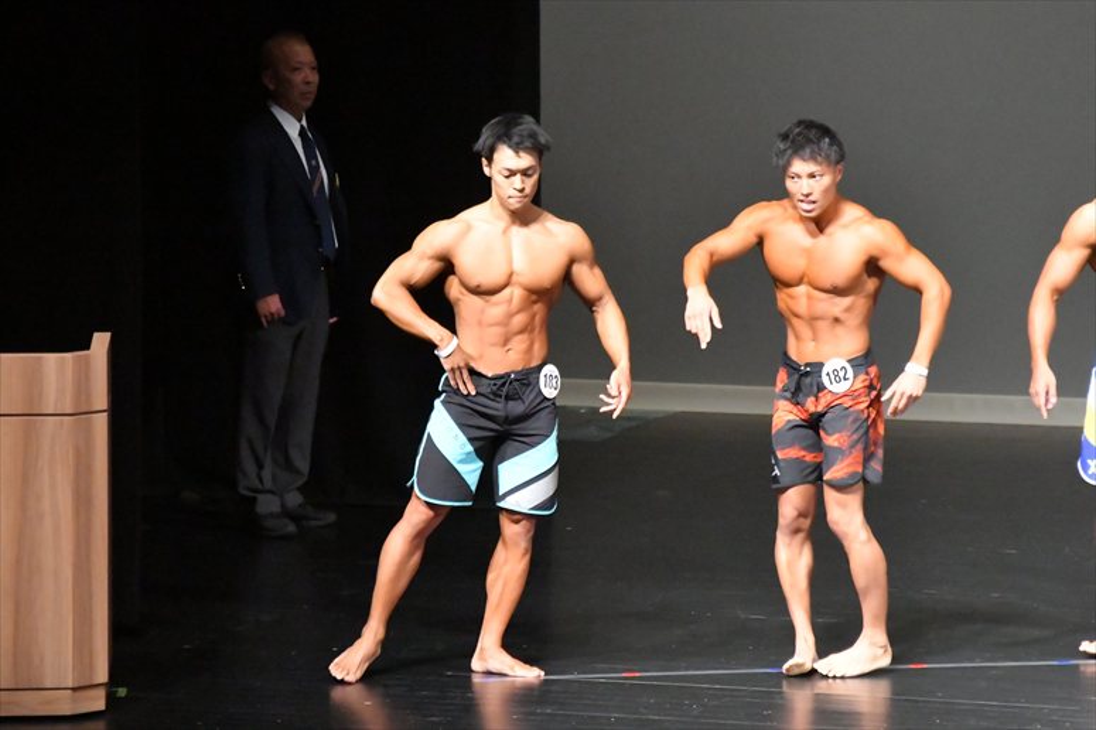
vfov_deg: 4.4
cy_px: 365
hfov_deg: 6.5
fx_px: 9585
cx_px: 548
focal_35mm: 315
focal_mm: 210
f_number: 5.6
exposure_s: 1/400
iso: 18000
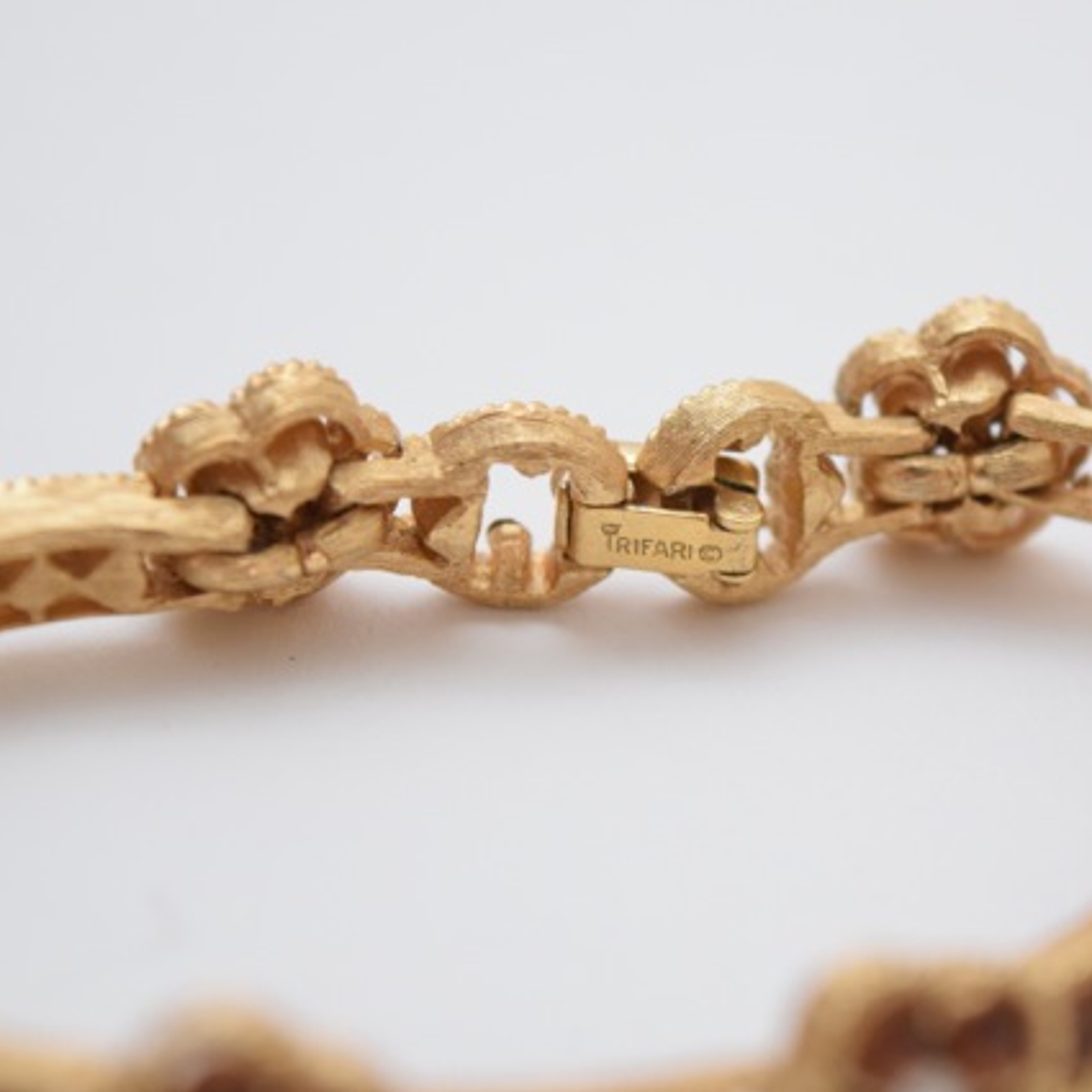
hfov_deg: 16.5
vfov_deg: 16.5
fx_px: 3770
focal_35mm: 106
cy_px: 546
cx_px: 647
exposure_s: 1/125
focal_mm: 55
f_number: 5.6
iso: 1600
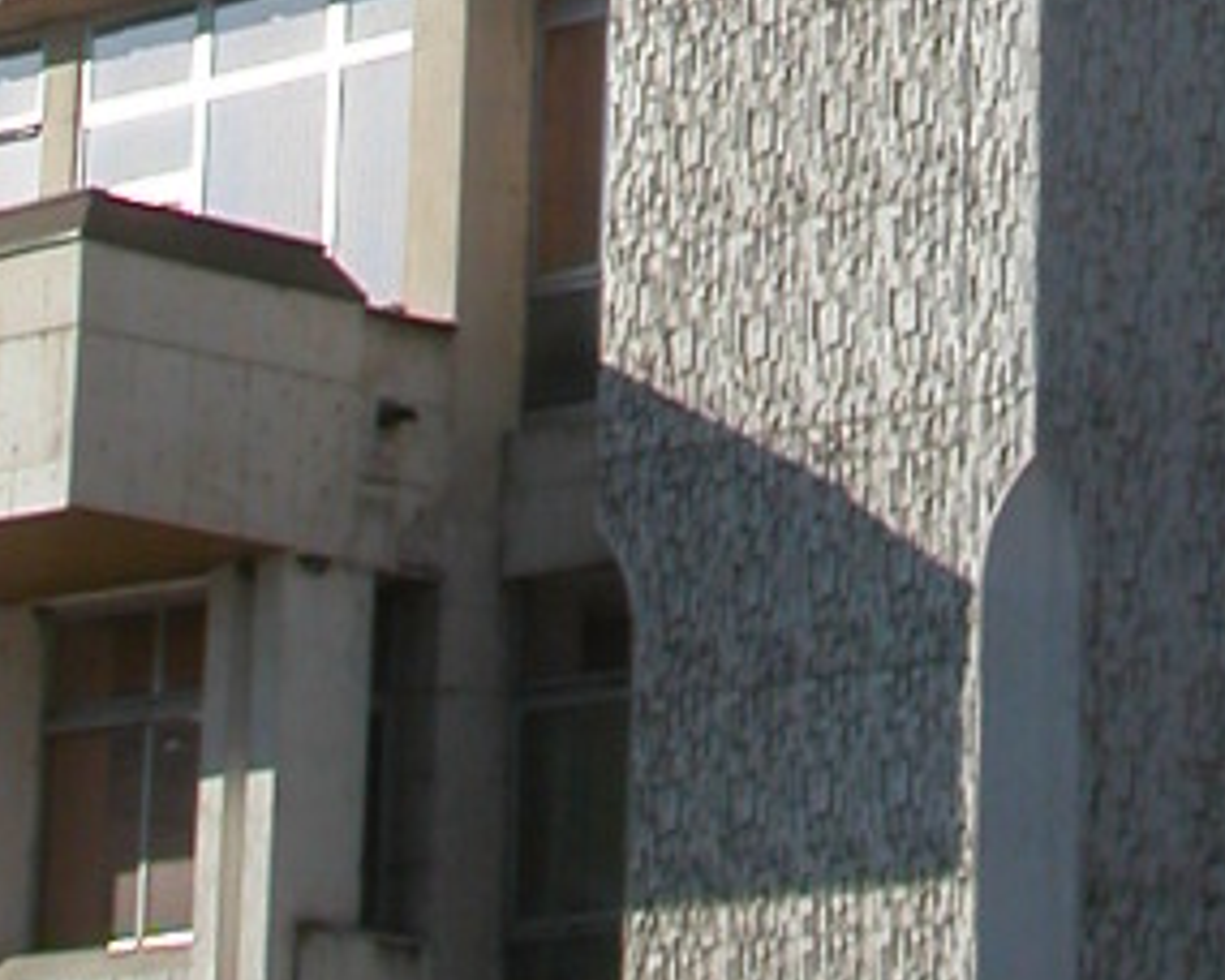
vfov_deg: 7.5
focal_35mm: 192
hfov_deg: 10.0
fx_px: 6961
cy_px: -1474
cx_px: 1156
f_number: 7.1
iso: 100
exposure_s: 1/379
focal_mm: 8.9
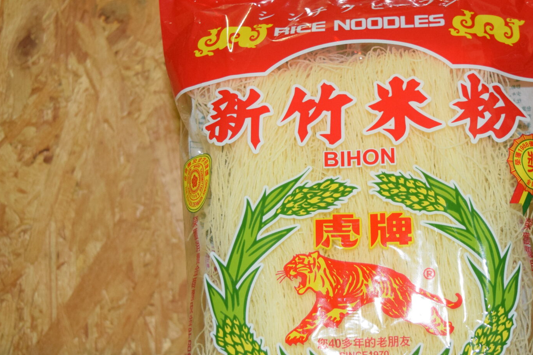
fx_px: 992
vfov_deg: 20.3
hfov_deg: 29.8
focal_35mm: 67
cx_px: 361
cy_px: 194
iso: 1250
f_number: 4.5
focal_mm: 24
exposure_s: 1/60
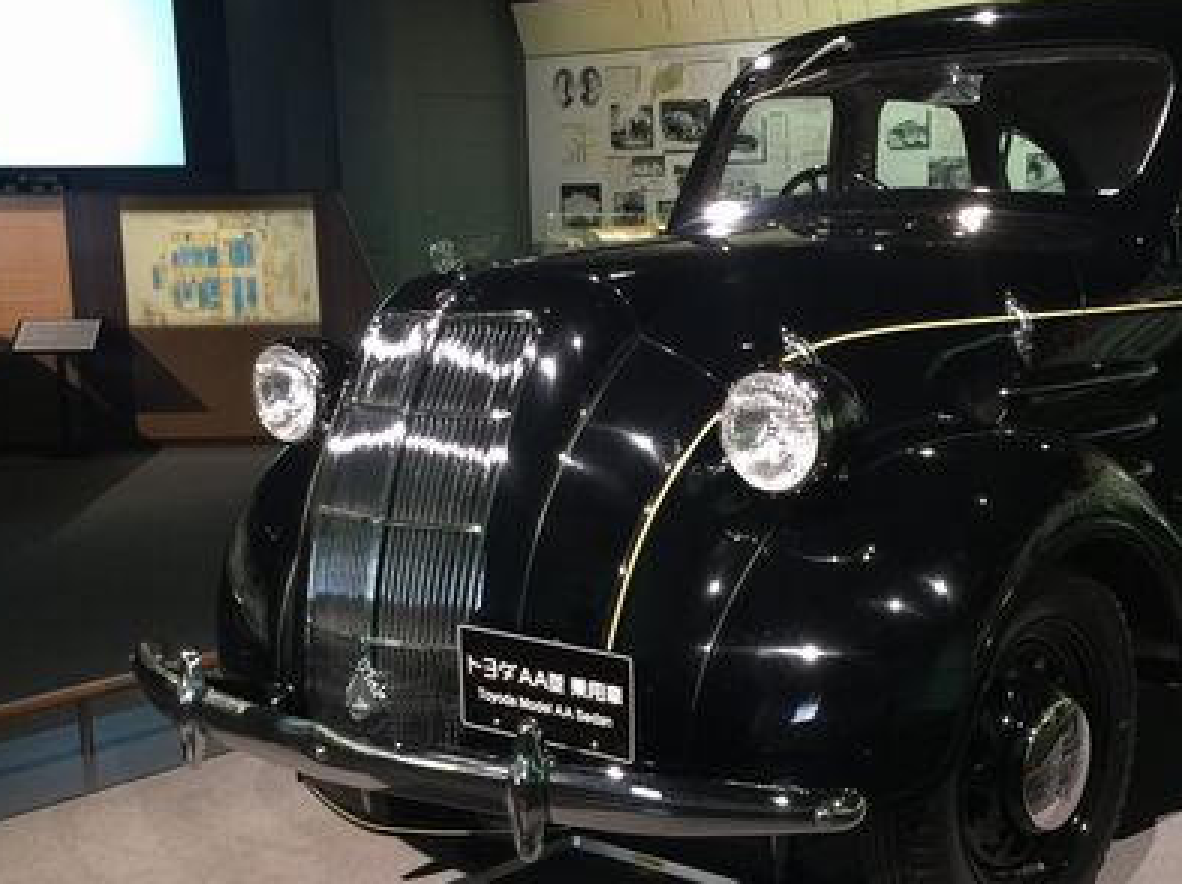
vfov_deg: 27.4
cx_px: 704
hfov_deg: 36.1
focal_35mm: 53
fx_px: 1808
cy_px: 562
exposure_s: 1/10
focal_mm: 4.15
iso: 100
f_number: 2.2
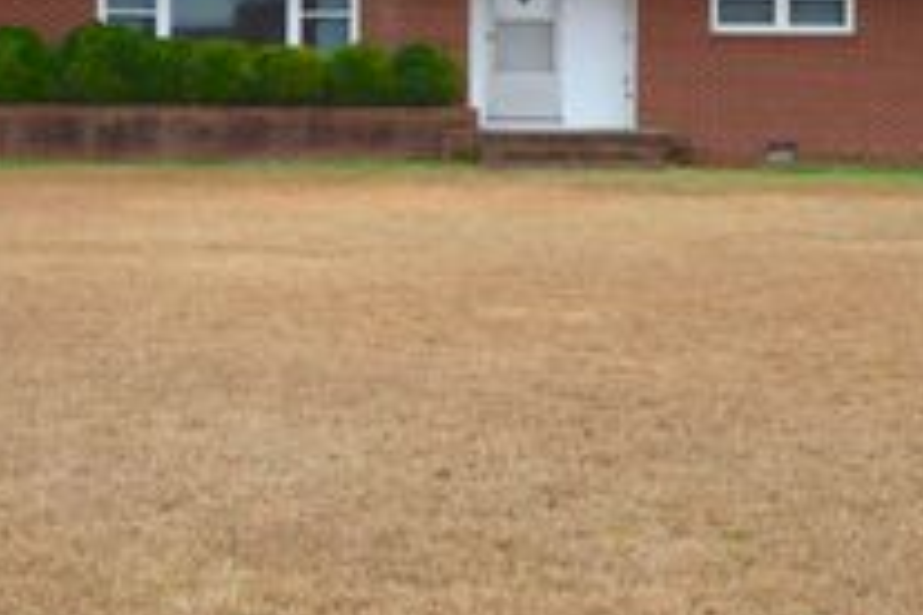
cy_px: 53
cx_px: 486
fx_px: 2133
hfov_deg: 24.4
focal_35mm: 83
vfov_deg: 16.2
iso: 400
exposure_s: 1/250
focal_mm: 23
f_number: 10
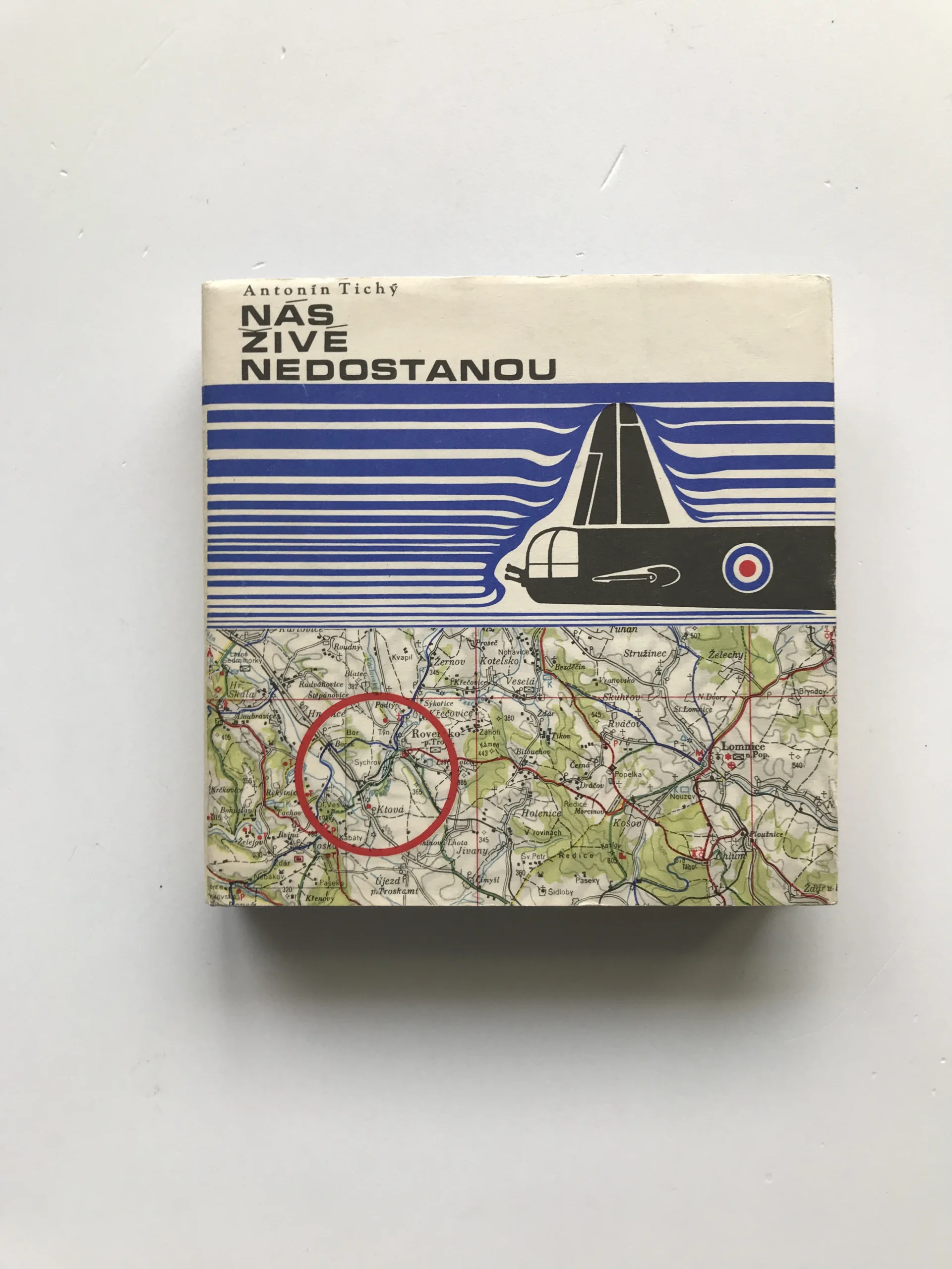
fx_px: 1027
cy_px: 634
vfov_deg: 63.4
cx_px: 476
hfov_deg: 49.7
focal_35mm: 28
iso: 25
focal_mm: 3.99
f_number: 1.8
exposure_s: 1/100
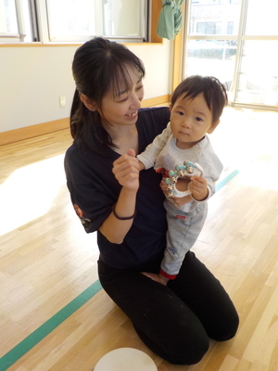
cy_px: 186
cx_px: 139
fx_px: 321
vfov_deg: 60.0
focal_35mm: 30
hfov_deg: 46.8
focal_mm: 4.1
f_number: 3.3
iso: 125
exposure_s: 1/100
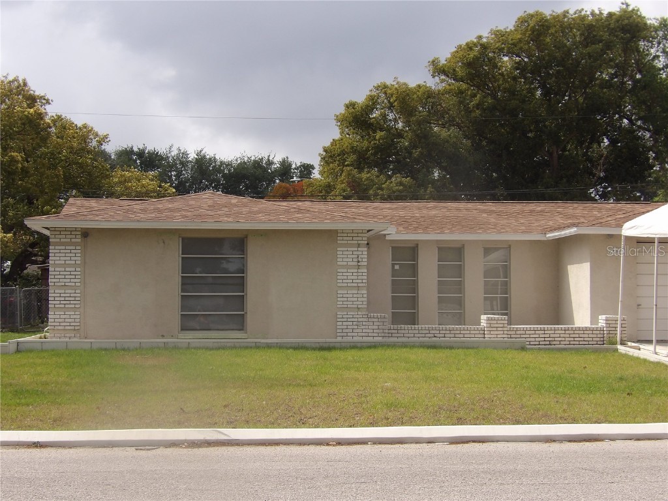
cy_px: 250
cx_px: 334
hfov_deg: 31.2
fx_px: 1196
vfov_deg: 23.7
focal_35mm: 62
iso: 100
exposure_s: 1/773
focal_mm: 11.1
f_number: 4
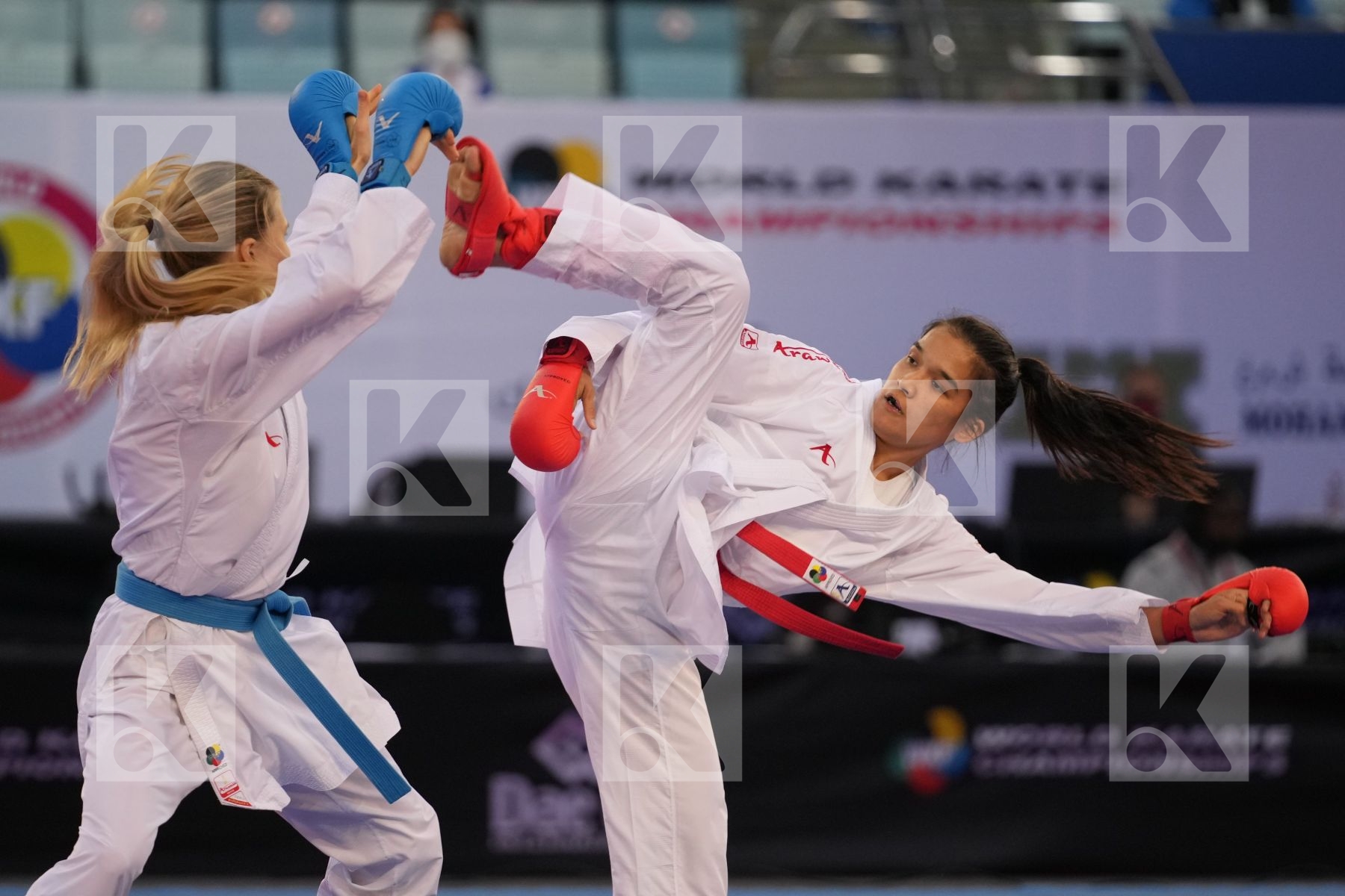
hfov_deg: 6.9
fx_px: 11207
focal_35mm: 300
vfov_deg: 4.6
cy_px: 448
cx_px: 672
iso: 1600
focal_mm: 200
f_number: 2.8
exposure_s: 1/1000
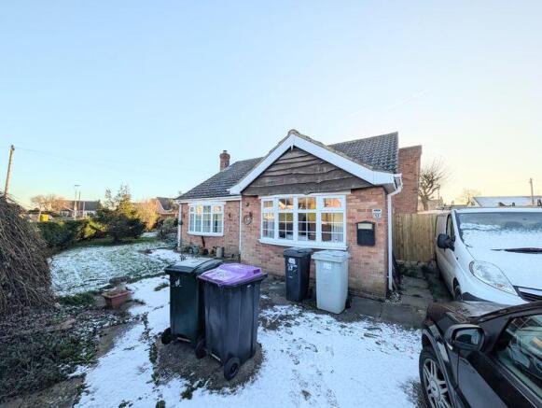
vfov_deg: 94.6
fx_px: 188
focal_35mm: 12
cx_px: 271
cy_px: 204
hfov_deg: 110.5
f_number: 1.7
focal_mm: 2.02
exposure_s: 1/1773
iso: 46
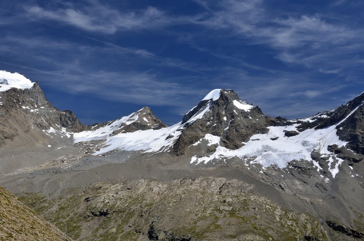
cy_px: 126
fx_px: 444
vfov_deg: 30.4
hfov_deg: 44.4
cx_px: 149
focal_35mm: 44
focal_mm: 22
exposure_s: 1/40
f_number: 16
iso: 100
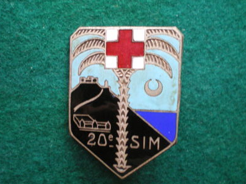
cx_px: 112
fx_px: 327
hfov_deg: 41.2
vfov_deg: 31.4
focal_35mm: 46
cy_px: 105
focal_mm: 6.3
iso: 400
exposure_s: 1/25
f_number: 3.1
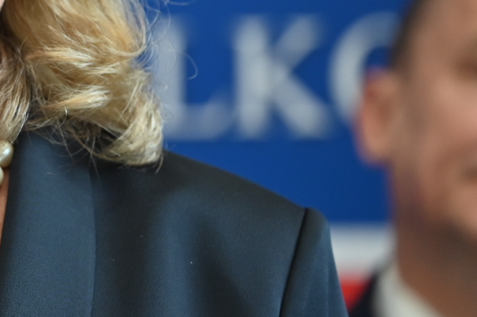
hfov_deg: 4.3
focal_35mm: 483
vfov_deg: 2.8
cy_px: -37
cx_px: -114
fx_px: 6396
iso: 560
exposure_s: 1/400
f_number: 2.8
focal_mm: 180
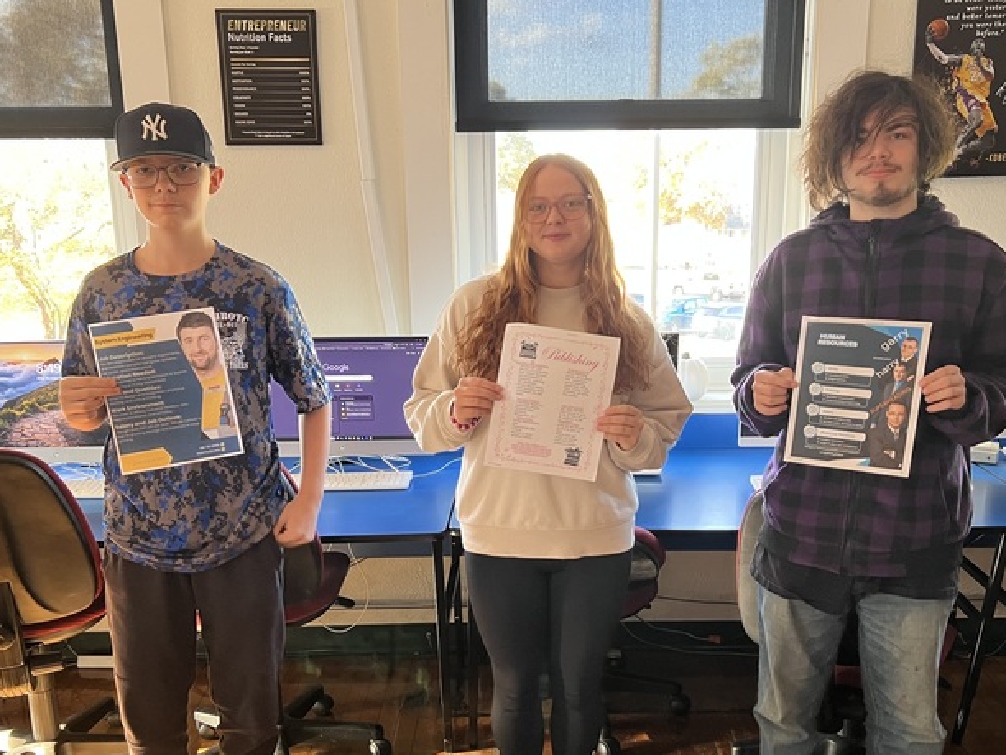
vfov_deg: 41.6
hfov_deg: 53.9
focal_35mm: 34
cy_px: 447
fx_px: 988
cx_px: 528
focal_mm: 5.7
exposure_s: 1/60
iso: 160
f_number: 1.5
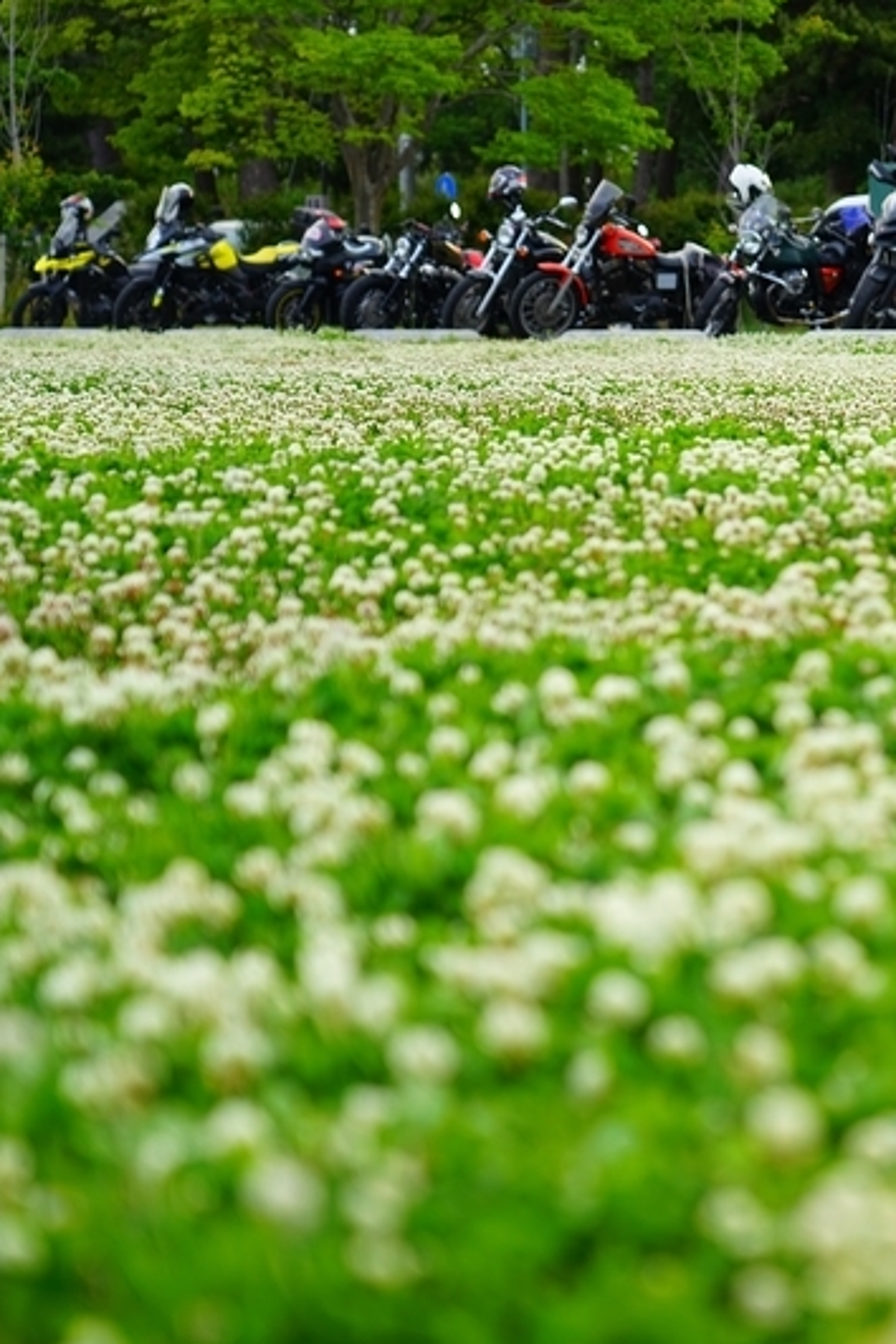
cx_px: 1007
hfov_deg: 12.9
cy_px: 671
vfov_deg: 19.6
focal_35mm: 104
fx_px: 3882
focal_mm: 69
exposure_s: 1/80
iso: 125
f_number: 4
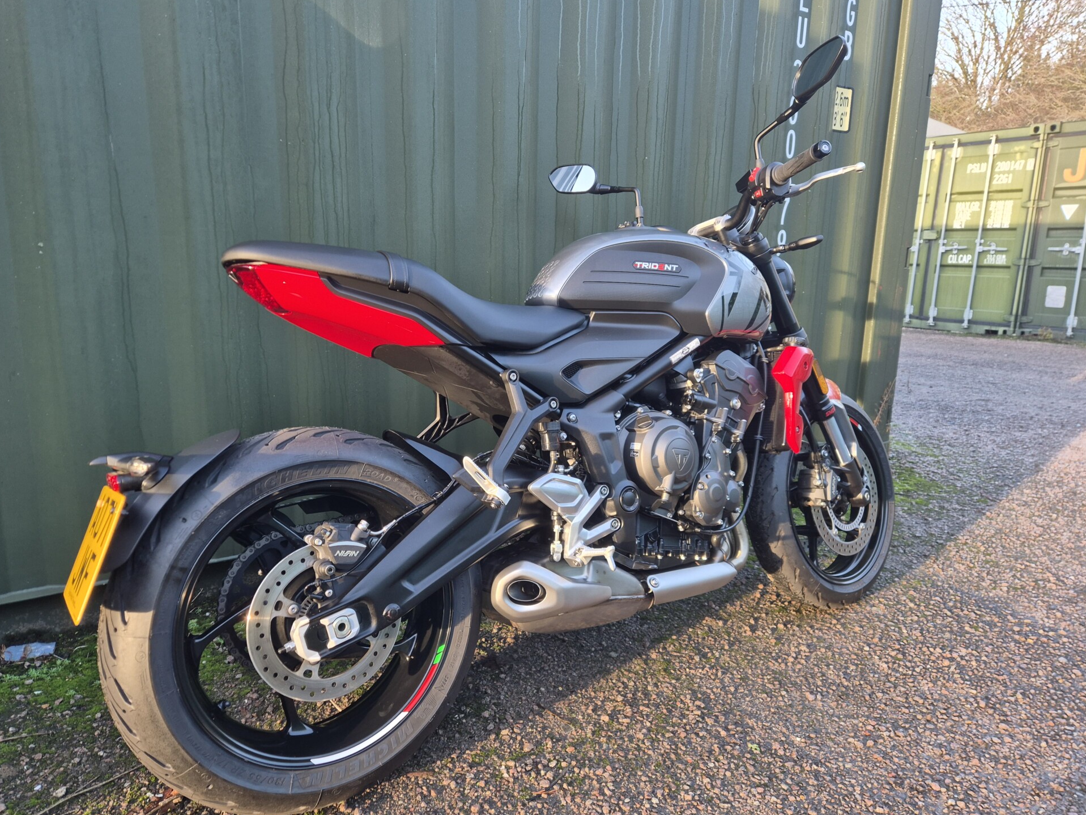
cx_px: 526
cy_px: 410
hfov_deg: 71.6
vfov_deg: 56.8
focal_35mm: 24
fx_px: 753
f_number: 1.8
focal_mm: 5.4
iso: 80
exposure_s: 1/180
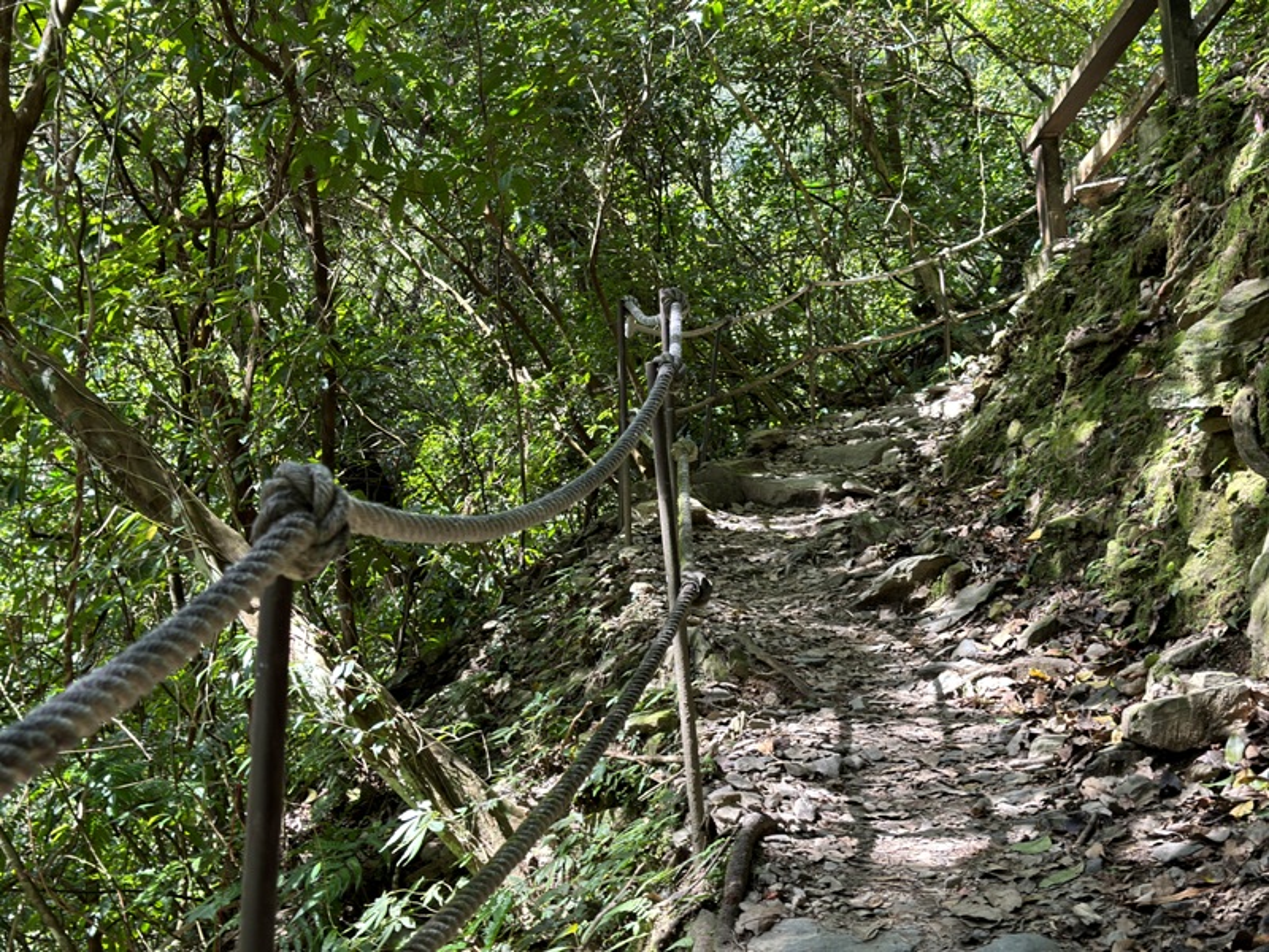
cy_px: 476
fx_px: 1760
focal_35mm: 48
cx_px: 634
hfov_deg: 39.7
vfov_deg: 30.3
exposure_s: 1/172
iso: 80
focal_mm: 6.86
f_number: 1.78
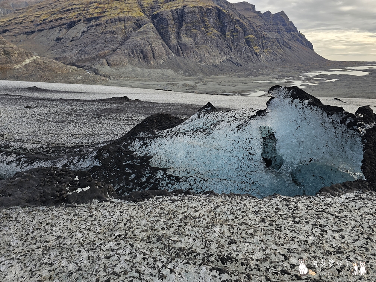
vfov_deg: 58.9
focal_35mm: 23
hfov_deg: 73.9
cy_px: 141
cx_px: 188
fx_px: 250
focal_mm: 6.3
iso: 10
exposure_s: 1/196
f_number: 1.7
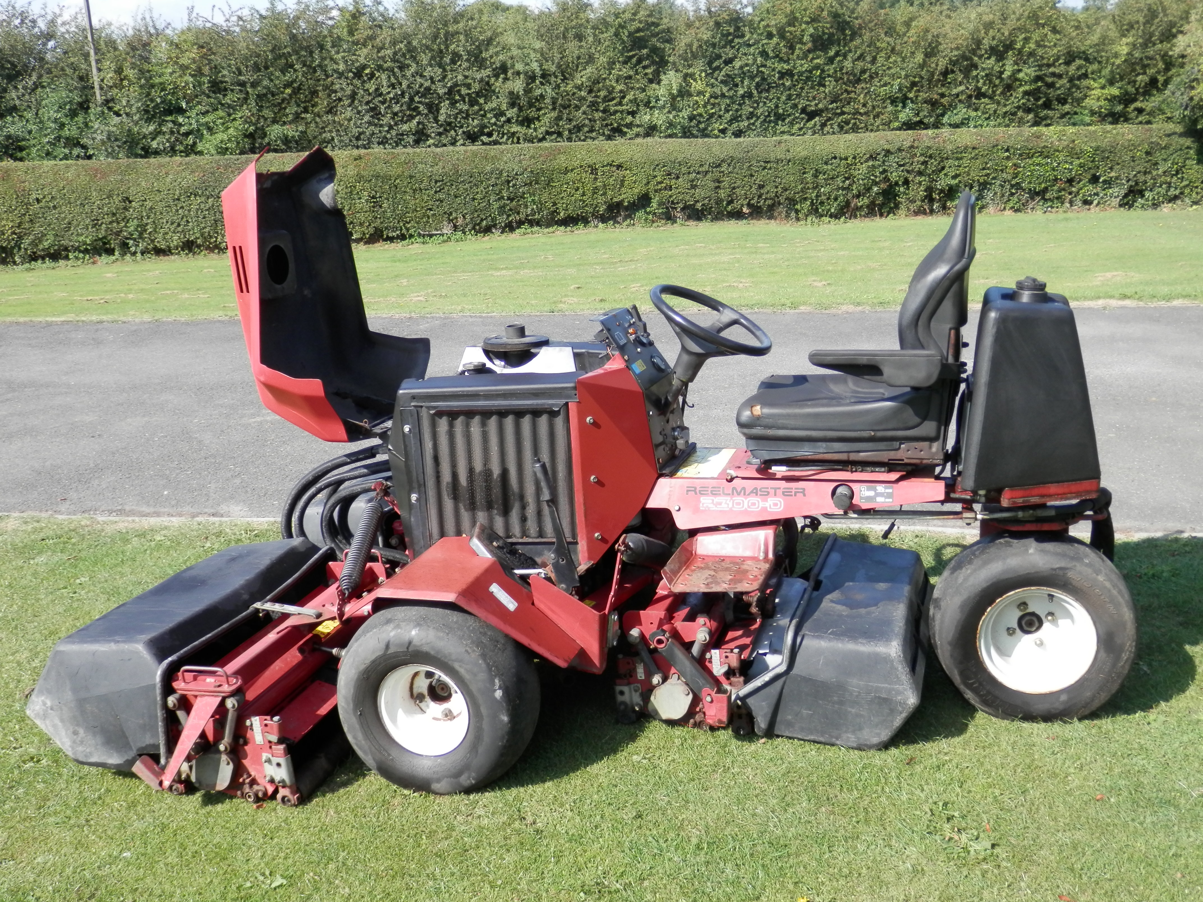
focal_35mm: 33
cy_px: 451
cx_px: 602
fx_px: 1147
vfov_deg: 42.9
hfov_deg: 55.4
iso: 80
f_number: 3.4
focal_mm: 6
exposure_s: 1/320
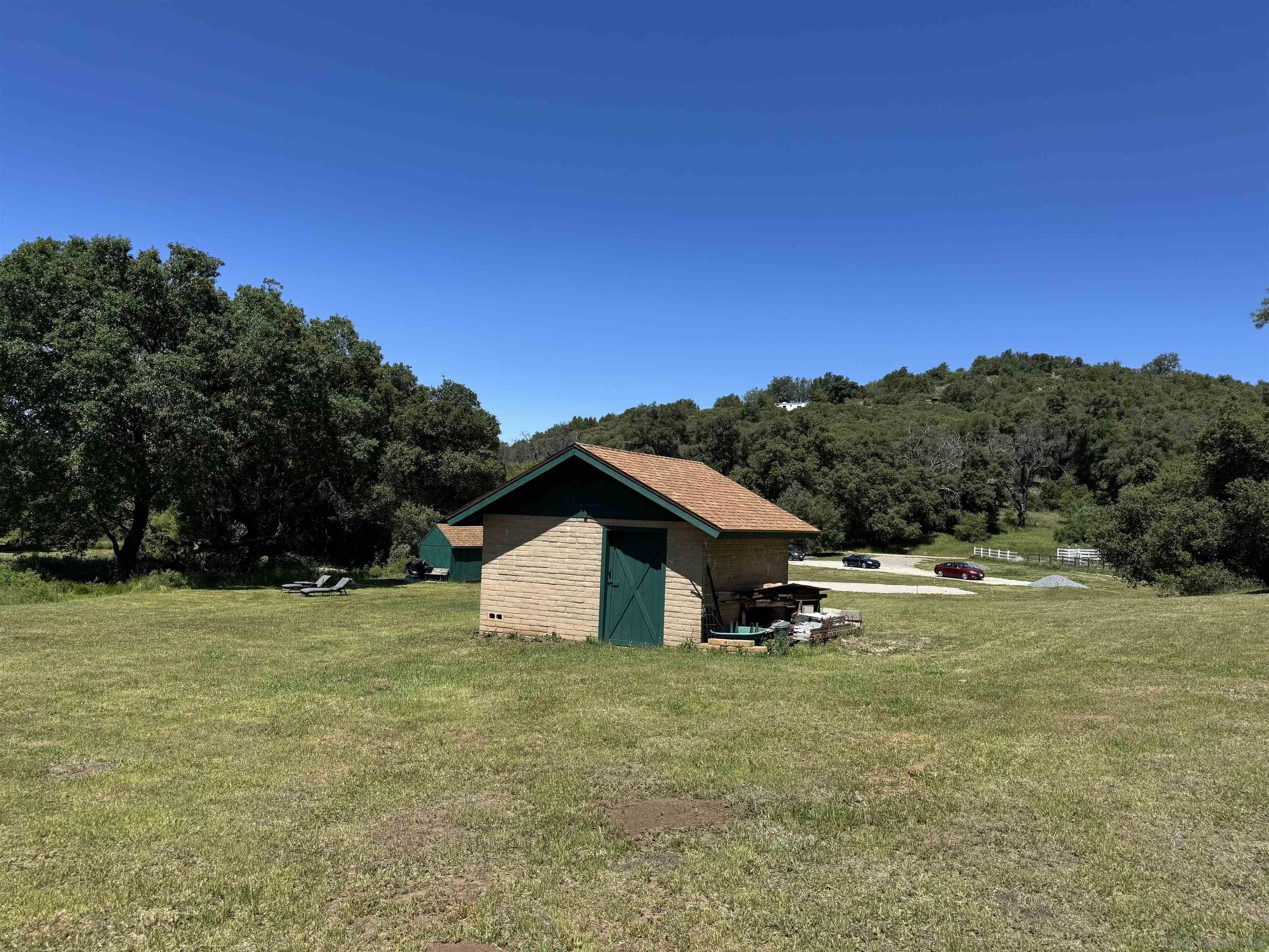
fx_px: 880
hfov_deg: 71.6
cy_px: 476
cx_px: 634
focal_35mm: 24
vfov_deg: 56.8
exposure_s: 1/4950
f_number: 1.78
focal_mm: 6.76
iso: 80
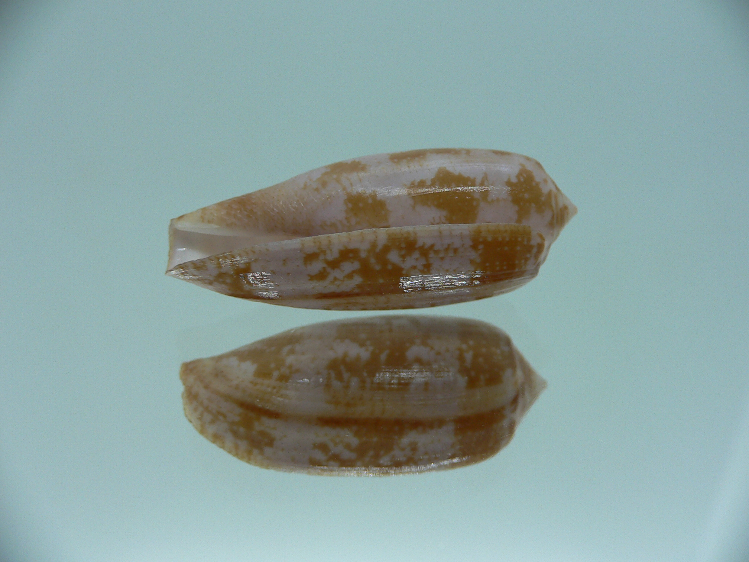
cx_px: 374
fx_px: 757
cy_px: 281
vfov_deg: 40.7
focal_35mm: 35
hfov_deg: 52.6
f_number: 2.8
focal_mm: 4.6
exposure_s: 1/60
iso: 80
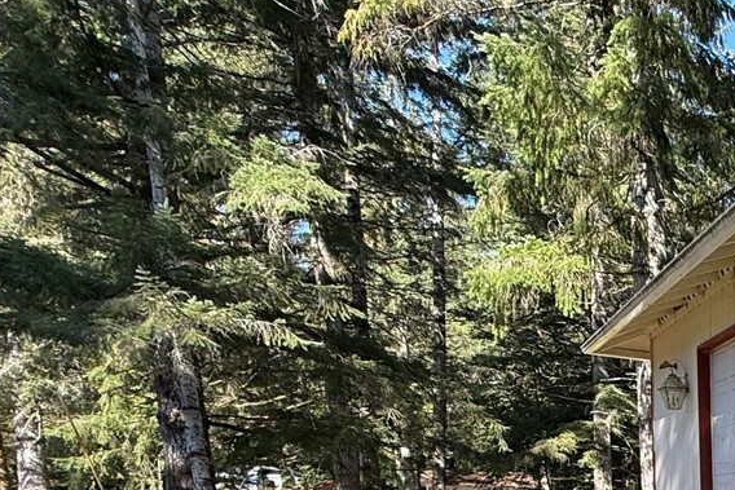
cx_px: 981
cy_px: 593
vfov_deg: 28.3
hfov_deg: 33.2
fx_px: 837
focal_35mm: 41
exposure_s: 1/328
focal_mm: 2.22
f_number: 2.2
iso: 64
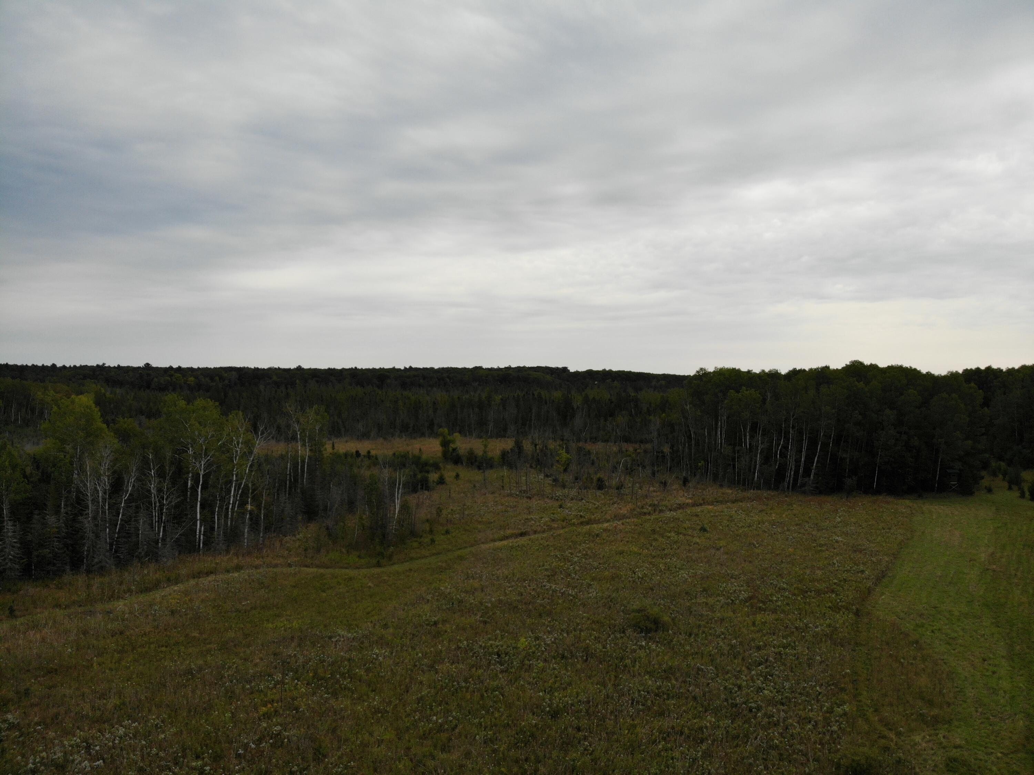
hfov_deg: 71.6
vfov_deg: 56.8
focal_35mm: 24
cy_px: 388
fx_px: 717
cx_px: 517
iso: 100
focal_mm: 4.5
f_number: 2.8
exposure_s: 1/752
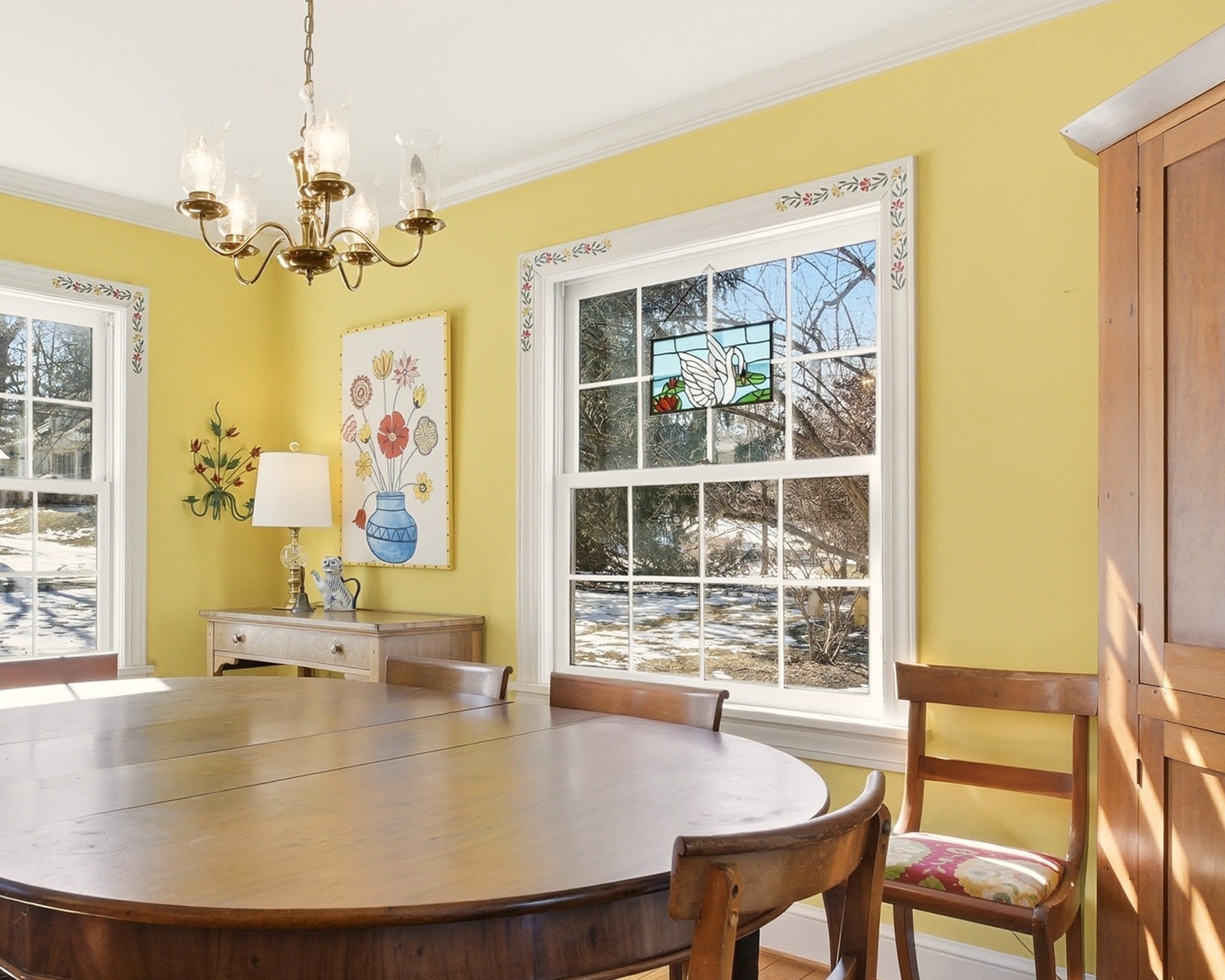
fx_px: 1051
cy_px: 567
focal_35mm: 29
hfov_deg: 59.5
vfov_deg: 49.8
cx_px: 443
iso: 800
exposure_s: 1/4000
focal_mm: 10
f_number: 6.3
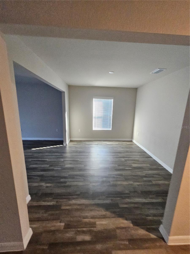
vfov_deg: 106.2
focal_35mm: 13
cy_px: 127
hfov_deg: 89.9
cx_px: 95
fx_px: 95
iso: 400
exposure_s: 1/40
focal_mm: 2.2
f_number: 2.2
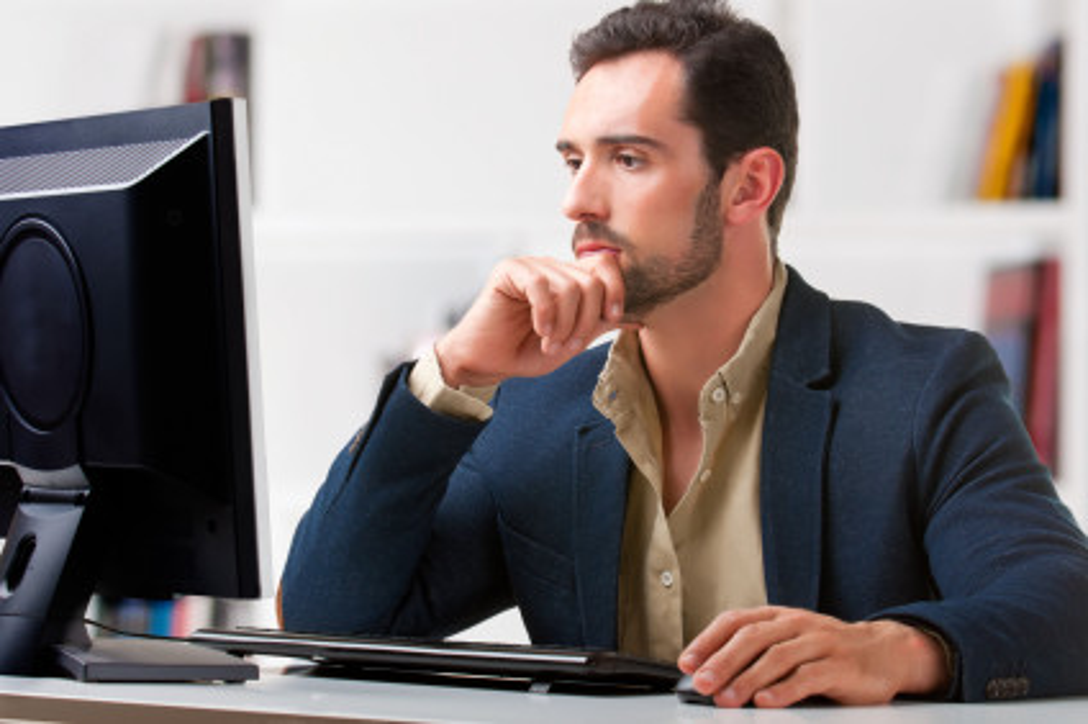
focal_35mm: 120
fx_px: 3624
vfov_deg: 11.4
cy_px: 362
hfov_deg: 17.1
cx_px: 544
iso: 200
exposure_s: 1/125
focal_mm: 80
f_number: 9
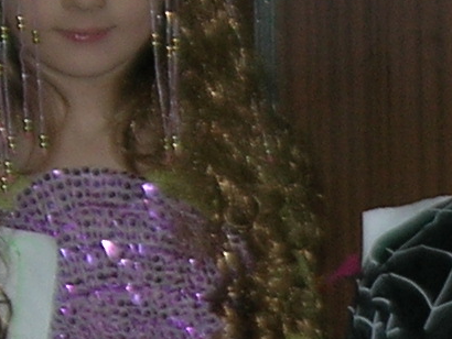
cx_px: 876
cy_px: 710
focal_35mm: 240
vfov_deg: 6.0
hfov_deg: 7.9
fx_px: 3136
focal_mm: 7.8
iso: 64
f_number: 2.8
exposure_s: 1/60.1
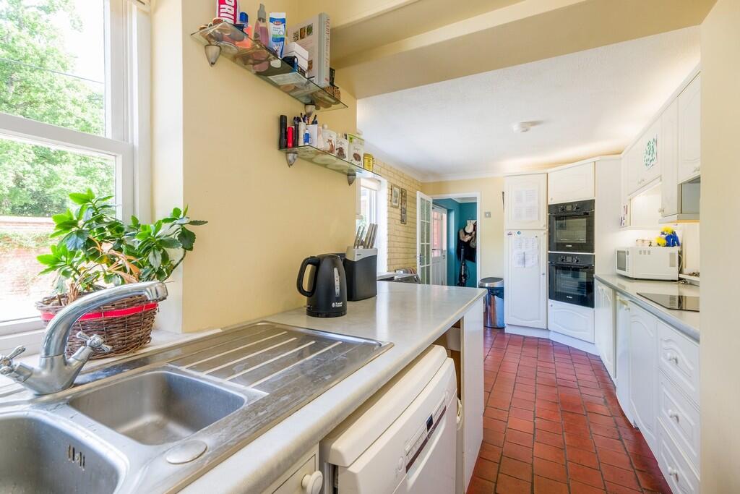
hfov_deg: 100.4
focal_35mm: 15
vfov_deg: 77.3
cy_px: 247
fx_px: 308
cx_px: 370
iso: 160
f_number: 7.1
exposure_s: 1/13
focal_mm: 9.9
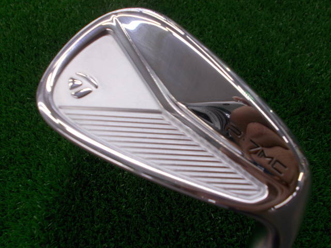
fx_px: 325
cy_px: 124
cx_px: 166
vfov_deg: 41.8
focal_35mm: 34
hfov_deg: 54.0
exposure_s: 1/30
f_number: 3.6
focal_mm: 6
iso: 80
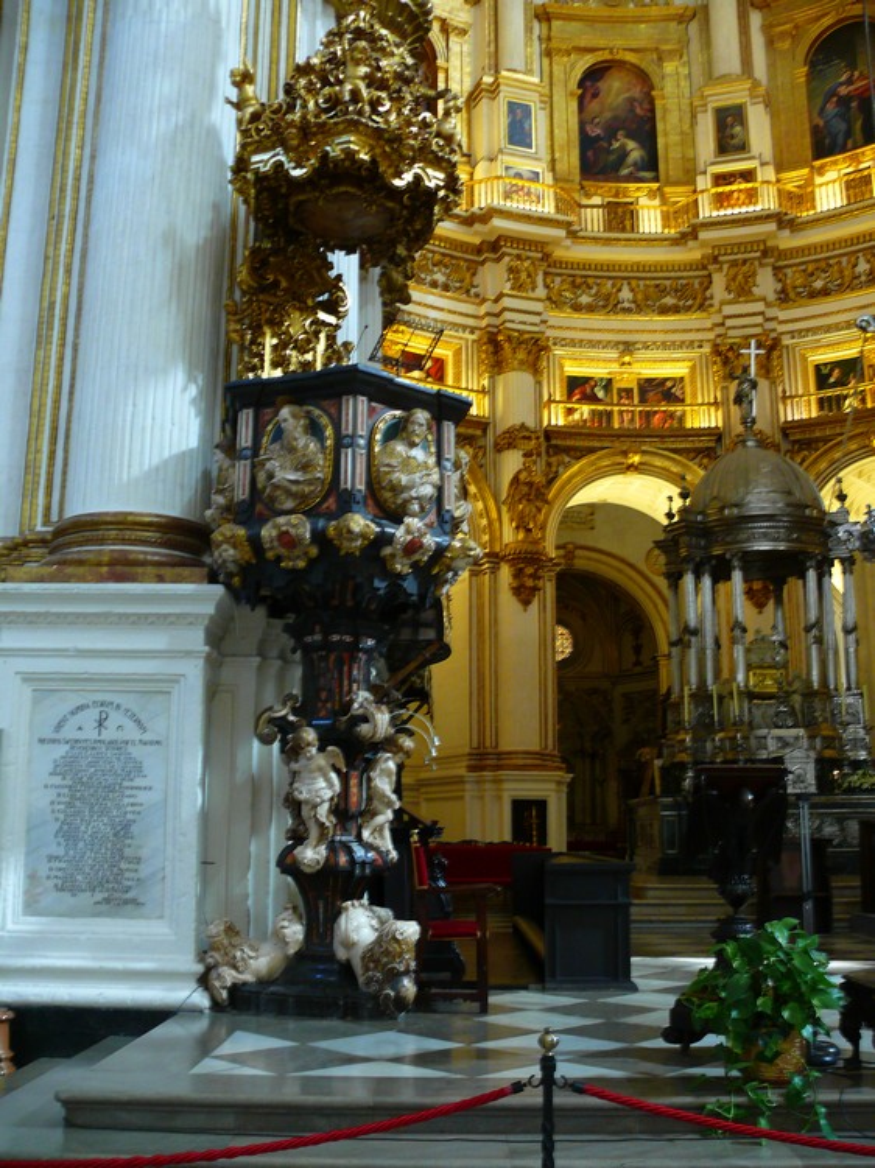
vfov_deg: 52.6
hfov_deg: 40.7
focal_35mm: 35
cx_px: 438
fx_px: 1180
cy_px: 584
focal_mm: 7.4
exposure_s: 1/6
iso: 200
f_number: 2.8
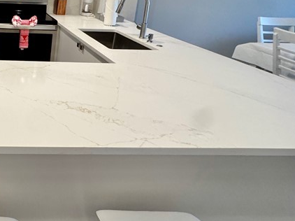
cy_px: 38
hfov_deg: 44.5
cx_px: -10
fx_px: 290
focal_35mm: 34
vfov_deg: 39.7
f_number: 2.2
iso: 250
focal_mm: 2.22
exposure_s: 1/120
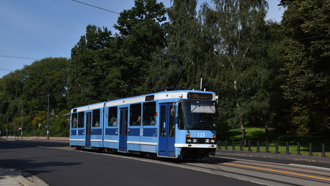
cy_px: 104
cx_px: 165
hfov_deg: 34.9
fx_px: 525
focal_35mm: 60
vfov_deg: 20.0
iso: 100
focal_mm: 38
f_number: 7.1
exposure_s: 1/640
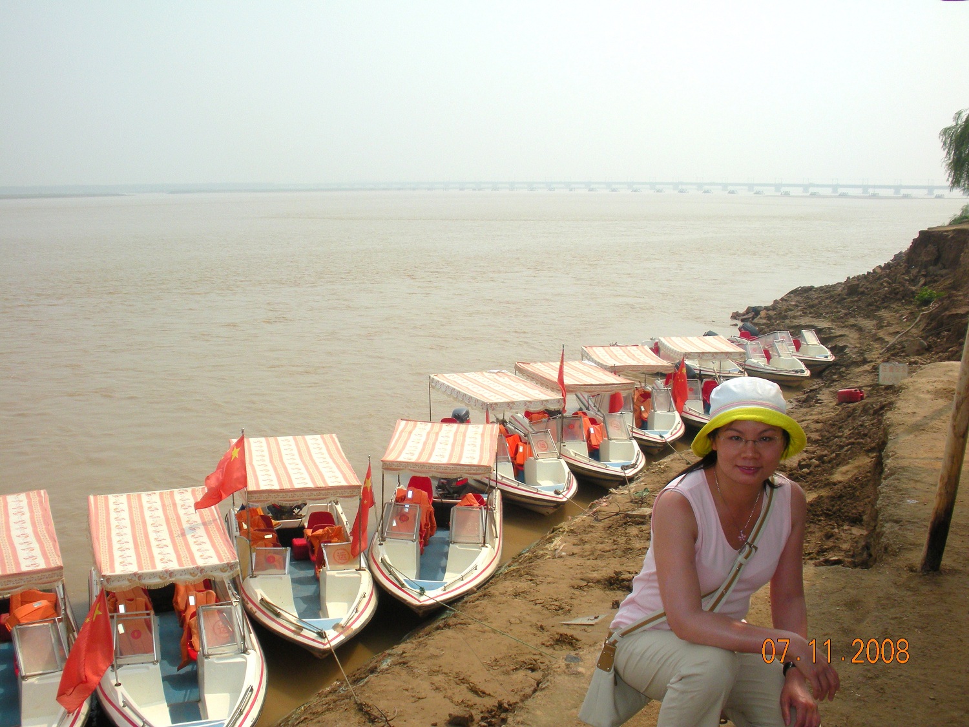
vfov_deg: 39.7
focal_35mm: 36
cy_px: 364
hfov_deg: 51.4
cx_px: 484
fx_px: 1008
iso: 88
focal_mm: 6.3
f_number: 5.6
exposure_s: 1/711
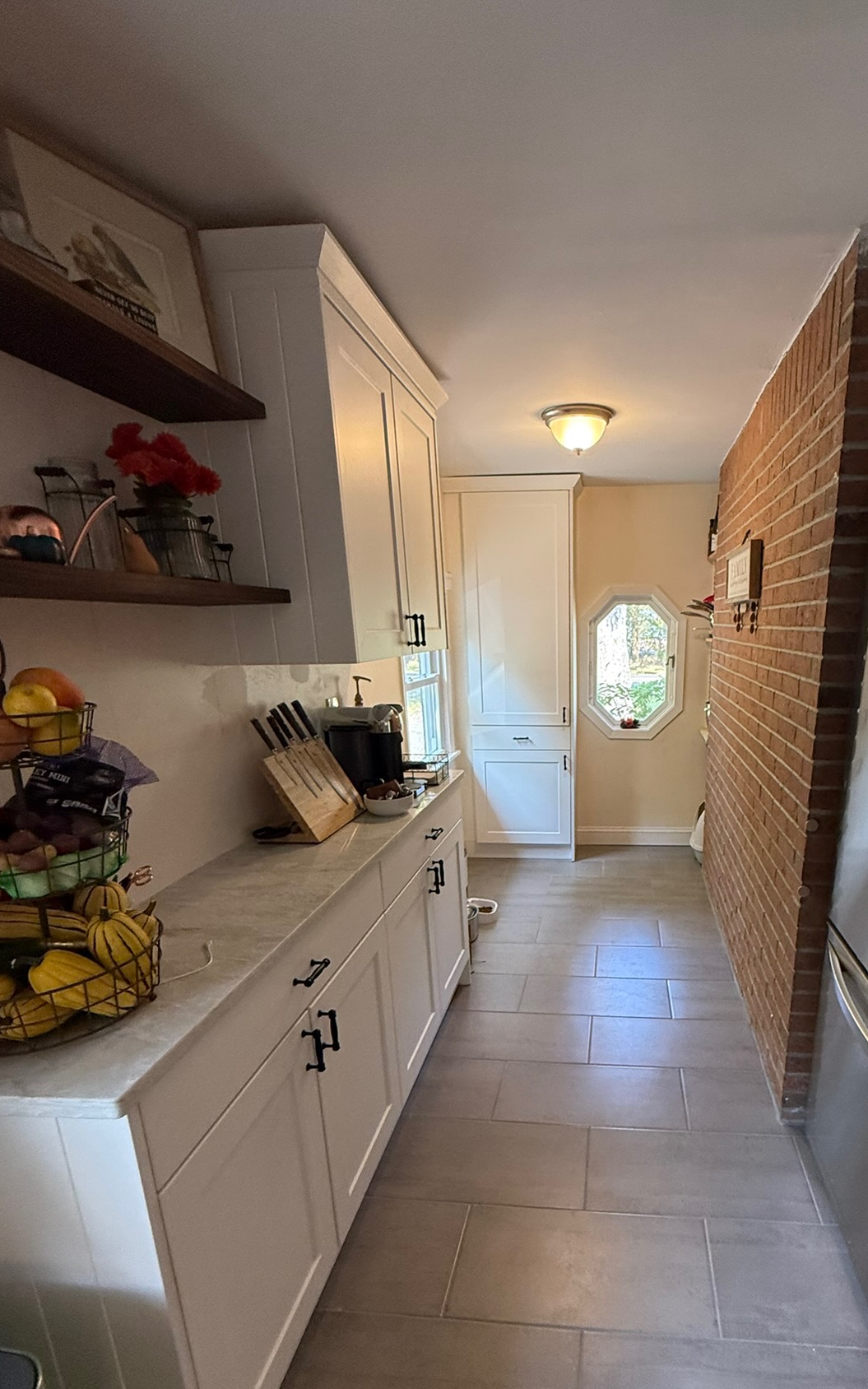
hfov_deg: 63.5
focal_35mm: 18
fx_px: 681
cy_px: 816
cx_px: 573
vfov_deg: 90.2
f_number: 2.2
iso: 200
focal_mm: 2.22
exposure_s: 1/99
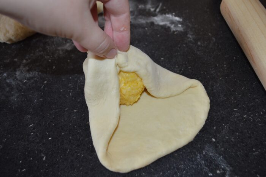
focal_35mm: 33
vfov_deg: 39.9
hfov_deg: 57.3
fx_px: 244
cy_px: 88
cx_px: 133
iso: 400
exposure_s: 1/60
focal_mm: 22
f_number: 4
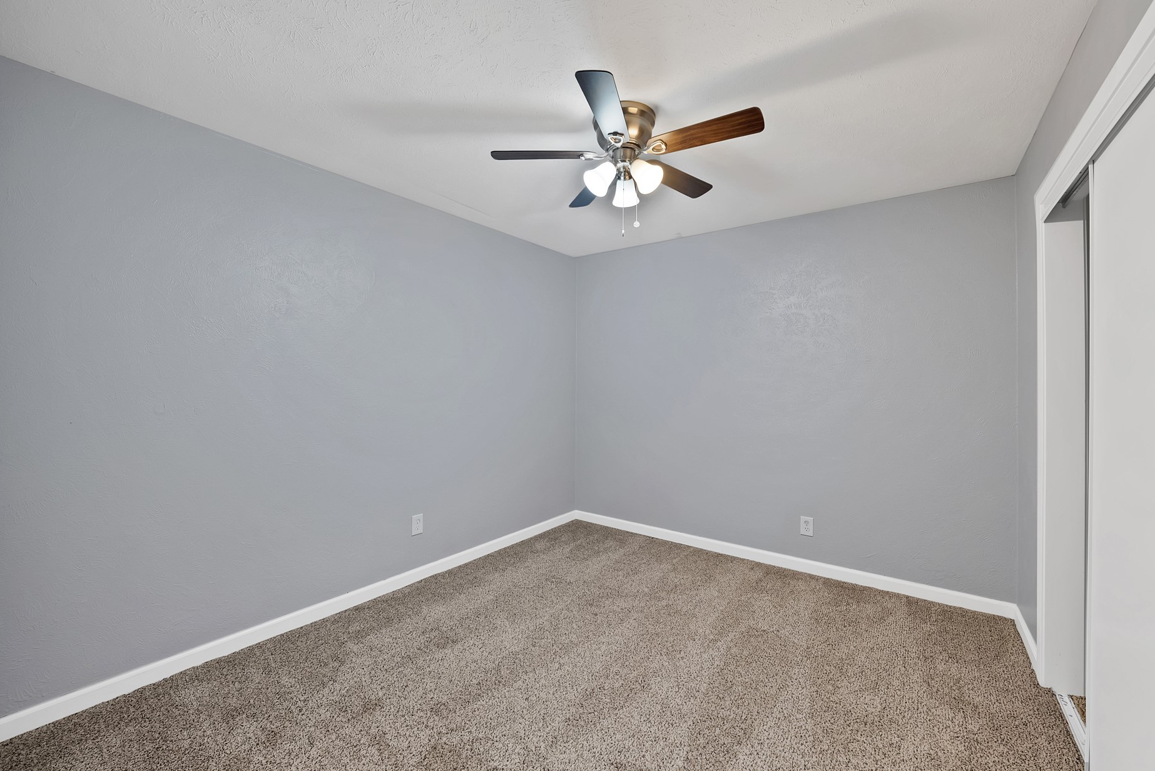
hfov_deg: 108.3
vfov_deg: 85.5
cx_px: 578
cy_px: 385
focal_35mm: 13
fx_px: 417
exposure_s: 1/1.25
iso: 640
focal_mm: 12
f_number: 9
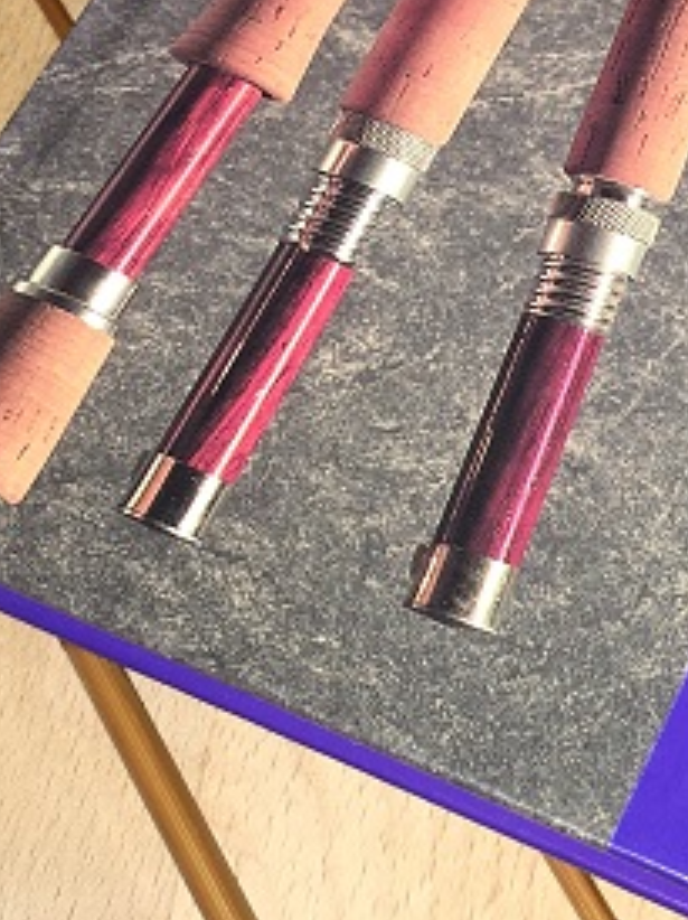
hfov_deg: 16.3
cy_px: 295
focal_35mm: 89
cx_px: 681
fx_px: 2362
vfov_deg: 21.9
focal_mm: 4.15
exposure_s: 1/32
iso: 25
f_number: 2.2
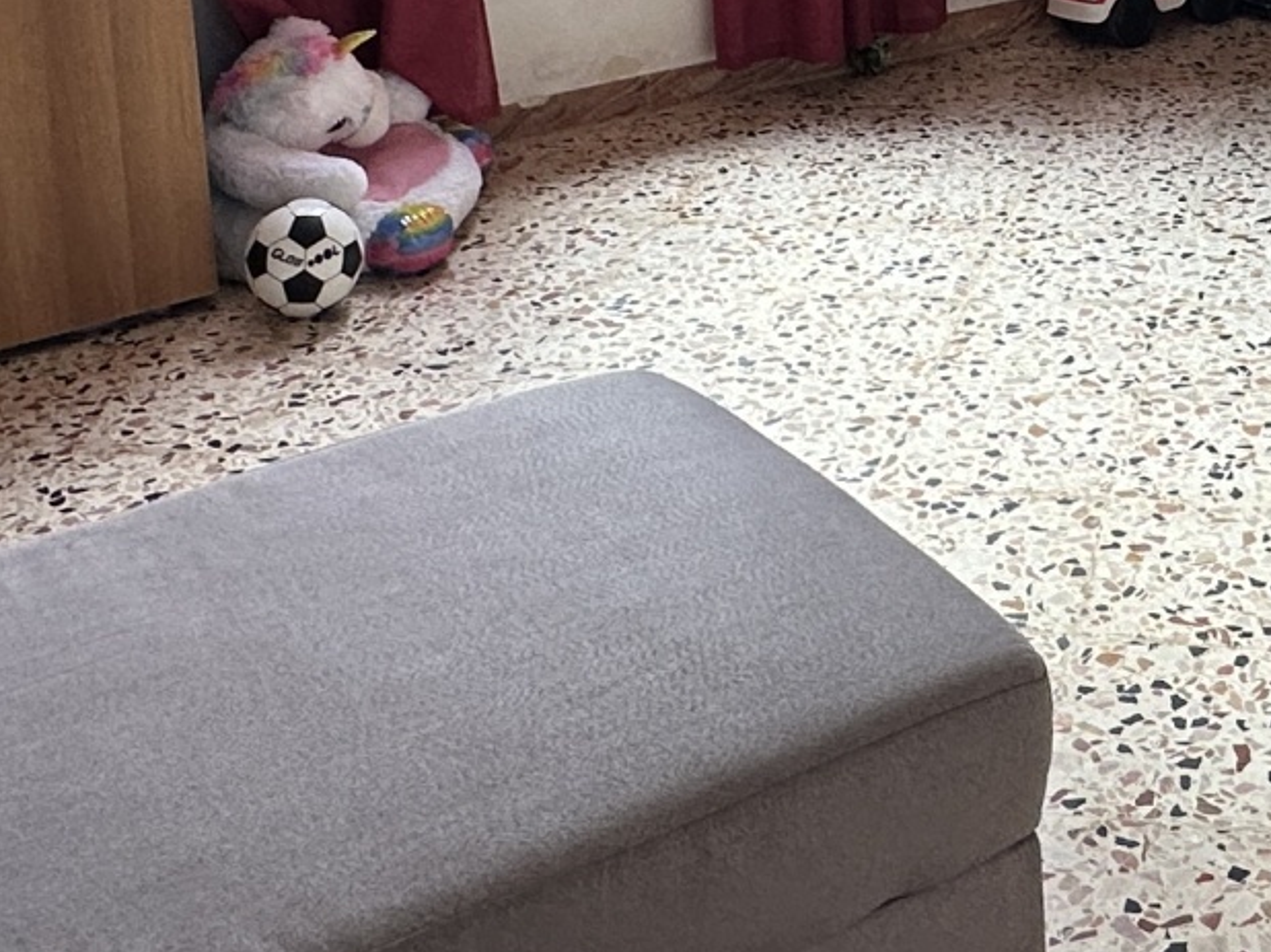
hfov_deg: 32.5
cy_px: -374
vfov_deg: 22.0
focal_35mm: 58
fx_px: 2129
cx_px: 985
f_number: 2.2
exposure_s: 1/99
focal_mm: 2.22
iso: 100
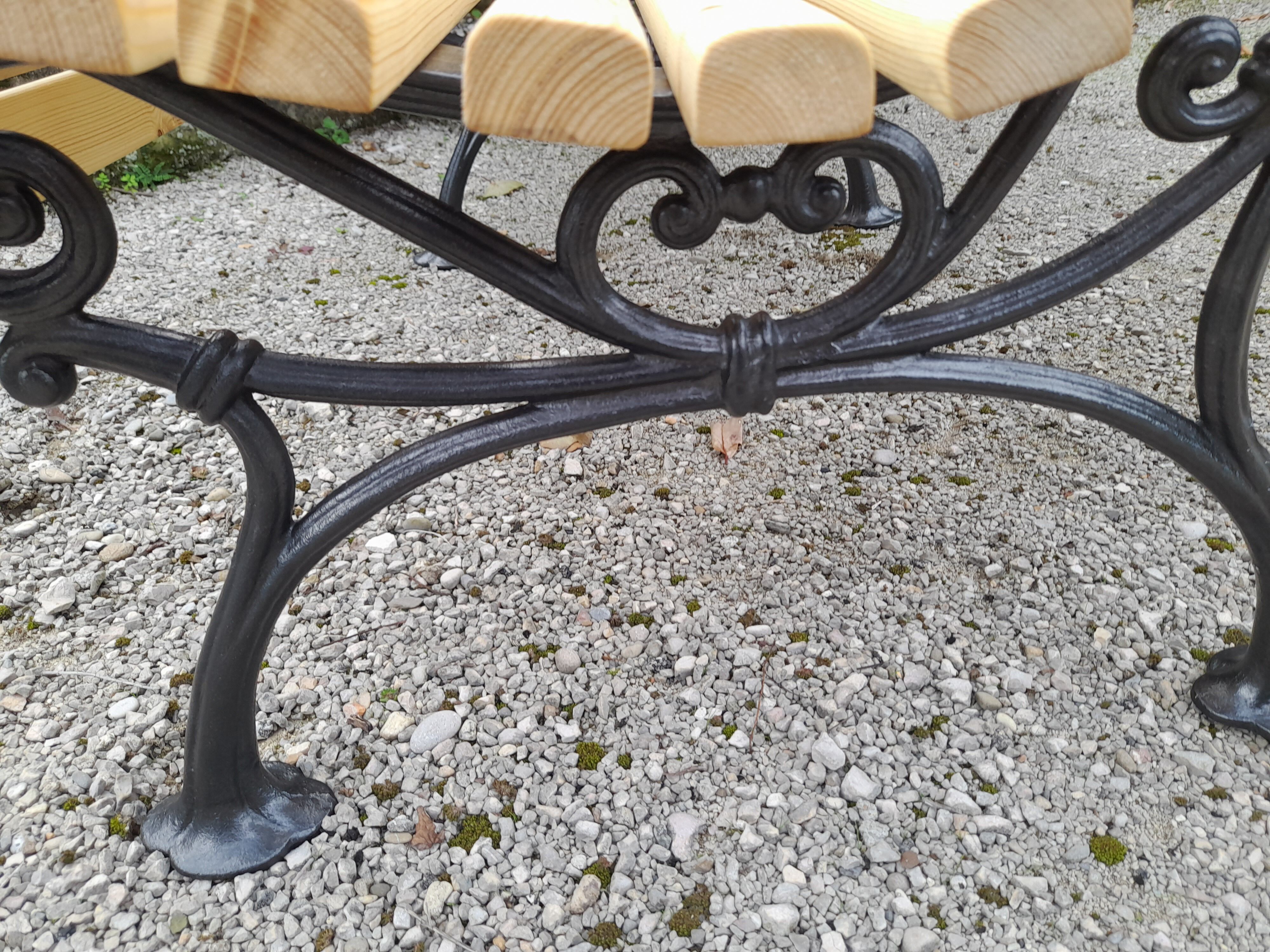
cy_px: 476
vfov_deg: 54.9
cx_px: 635
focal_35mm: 25
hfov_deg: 69.4
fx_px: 917
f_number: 2
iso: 25
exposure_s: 1/100
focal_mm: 4.6
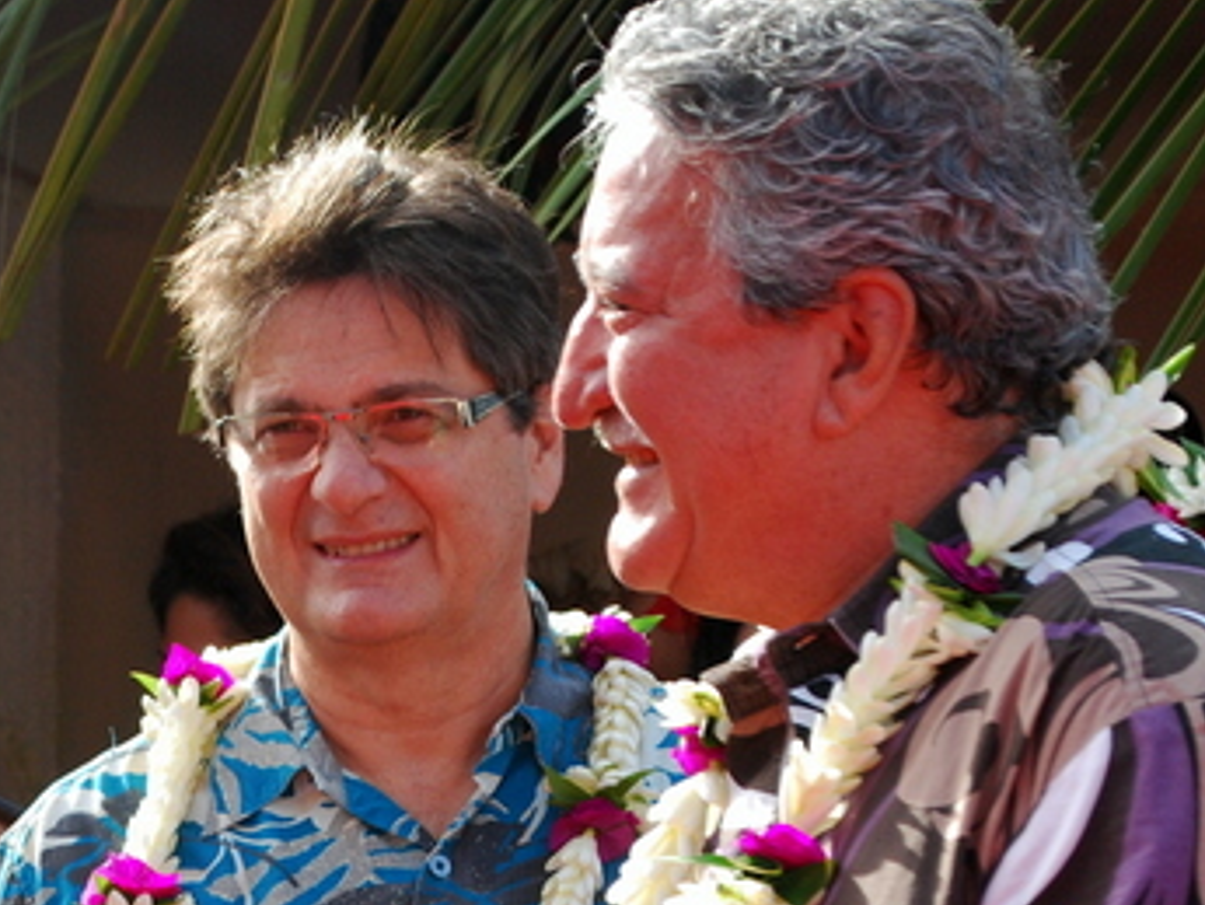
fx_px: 4666
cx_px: 91
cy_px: 730
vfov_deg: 11.0
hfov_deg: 14.5
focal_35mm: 134
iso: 400
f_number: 9
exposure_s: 1/250
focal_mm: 50
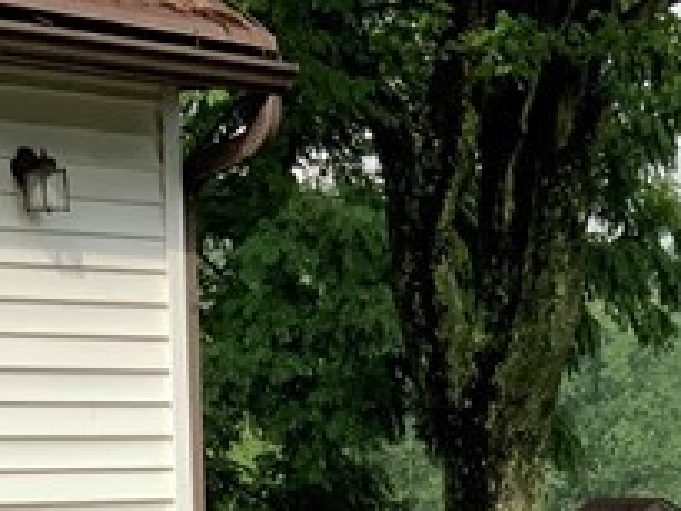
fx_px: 2854
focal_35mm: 145
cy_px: 1208
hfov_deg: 13.5
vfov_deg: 9.2
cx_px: 532
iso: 16
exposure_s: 1/804
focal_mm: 3
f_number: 1.8
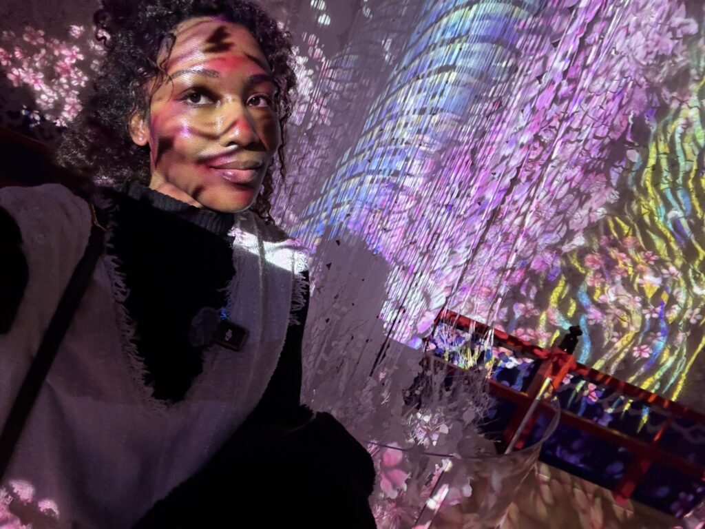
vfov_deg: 58.9
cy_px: 264
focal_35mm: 23
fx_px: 468
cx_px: 352
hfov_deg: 73.9
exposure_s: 1/30
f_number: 1.9
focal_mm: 2.69
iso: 500
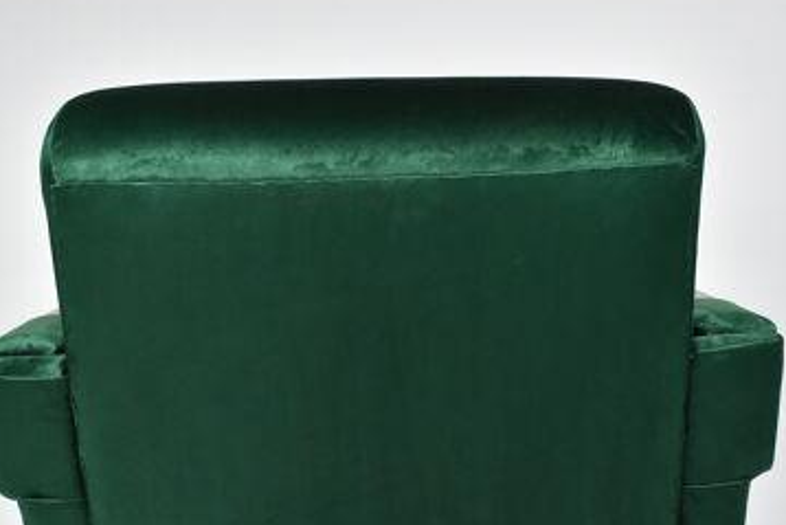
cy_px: 410
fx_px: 1372
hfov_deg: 32.0
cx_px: 375
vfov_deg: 21.4
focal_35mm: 63
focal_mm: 25
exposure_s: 1/125
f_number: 4.5
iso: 800
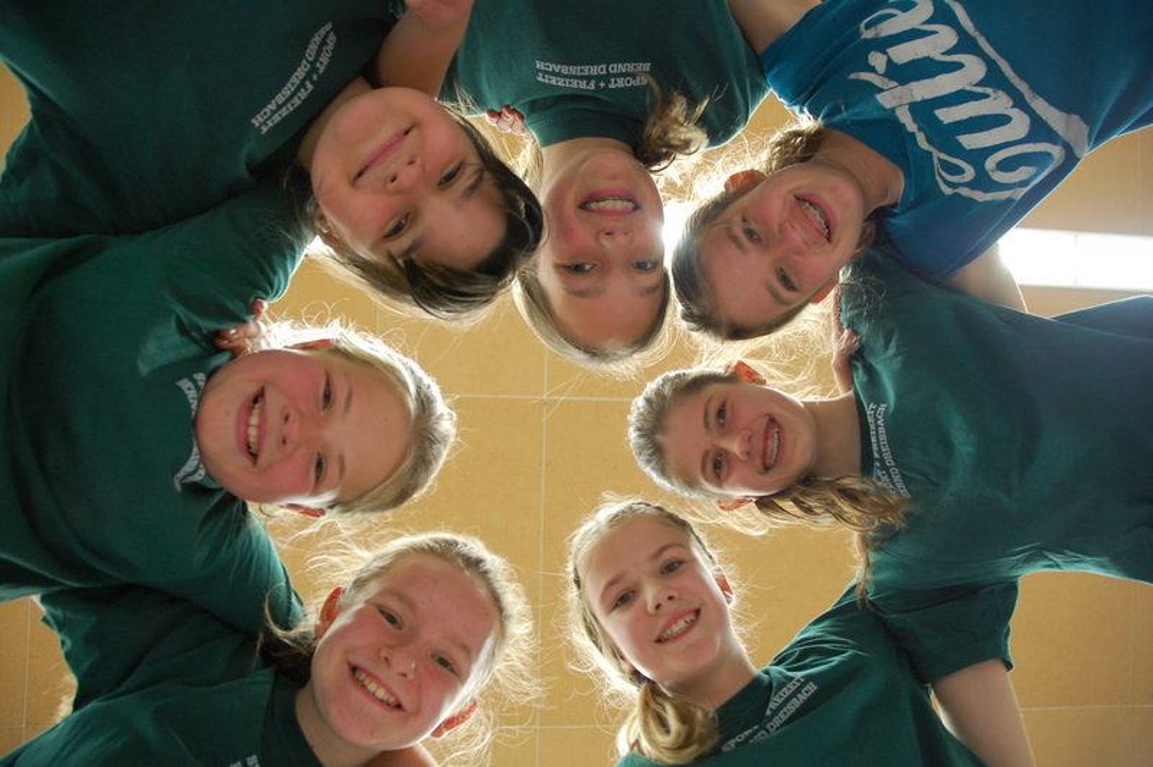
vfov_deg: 47.9
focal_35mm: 27
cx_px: 576
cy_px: 384
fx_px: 864
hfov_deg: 67.4
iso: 800
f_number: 3.5
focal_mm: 18
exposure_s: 1/20
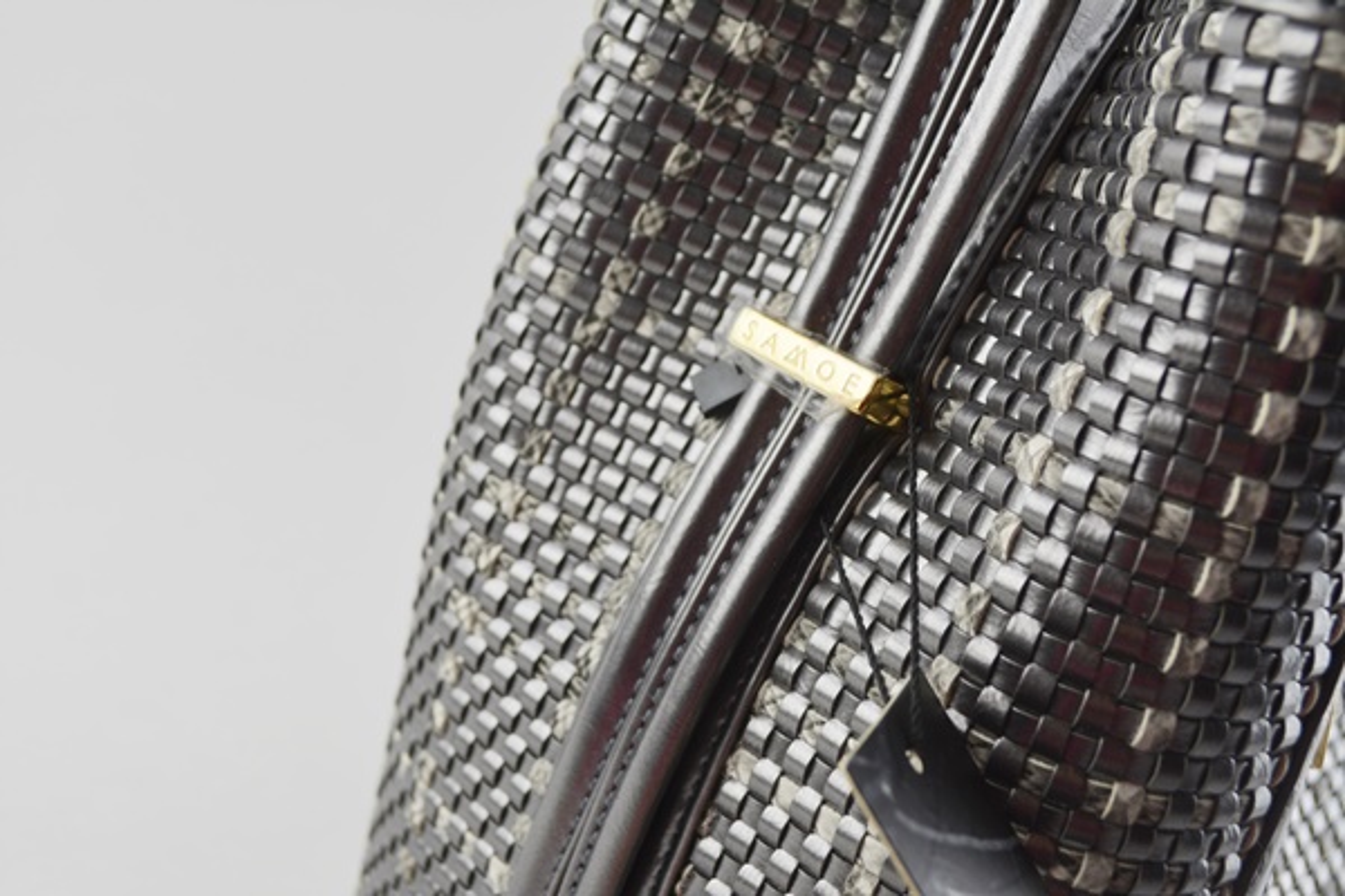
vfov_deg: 30.8
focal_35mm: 44
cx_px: 672
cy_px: 448
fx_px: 1625
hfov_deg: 45.0
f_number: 5.6
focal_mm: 29
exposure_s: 1/125
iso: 200
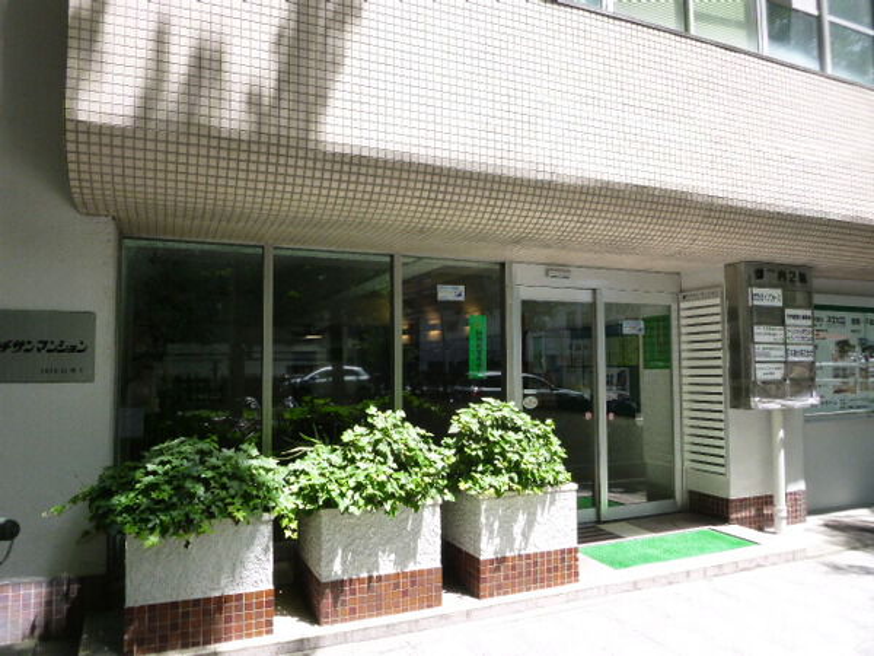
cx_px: 437
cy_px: 328
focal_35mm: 25
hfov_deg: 69.4
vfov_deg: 54.9
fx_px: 631
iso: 160
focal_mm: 4.5
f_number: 3.9
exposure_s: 1/160
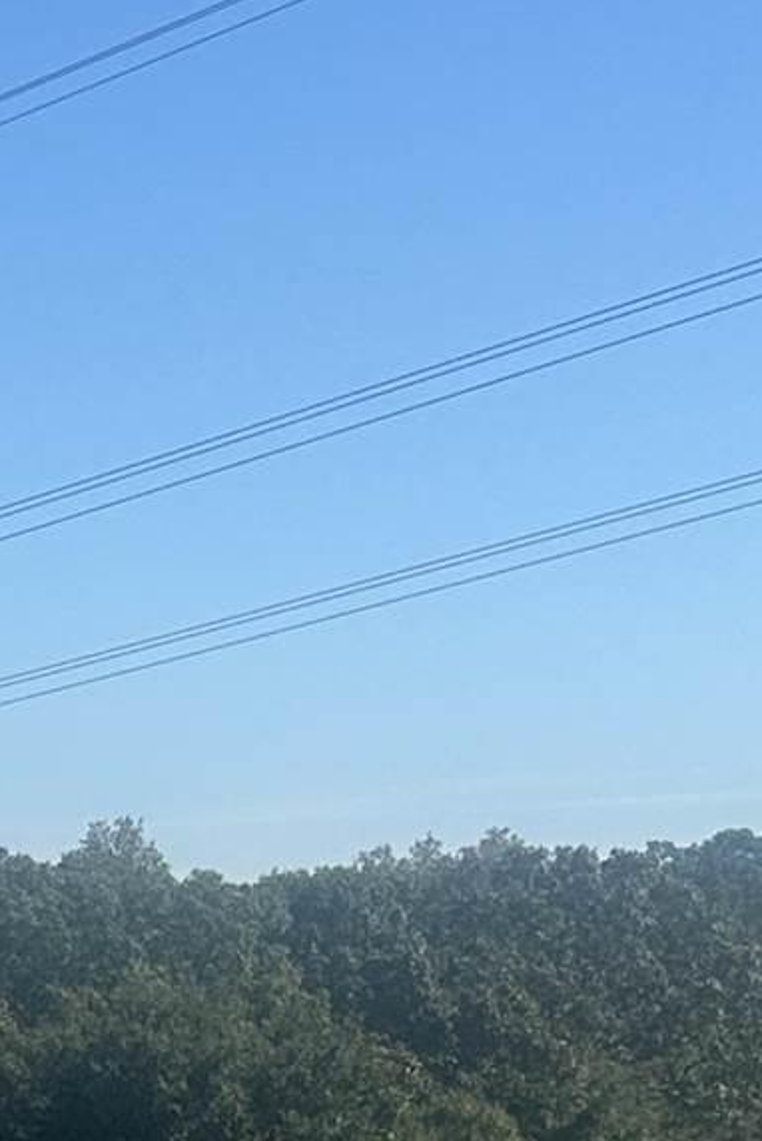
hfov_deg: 9.4
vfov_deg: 14.9
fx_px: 4249
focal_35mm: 134
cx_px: -896
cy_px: 1305
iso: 80
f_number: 1.78
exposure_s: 1/4016
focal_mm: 6.86
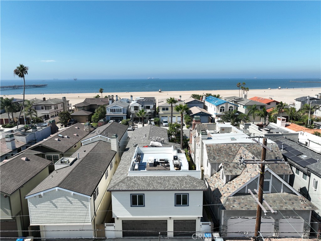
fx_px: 222
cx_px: 160
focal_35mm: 24
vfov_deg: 56.8
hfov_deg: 71.6
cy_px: 120
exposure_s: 1/400
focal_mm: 12.29
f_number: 2.8
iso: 100
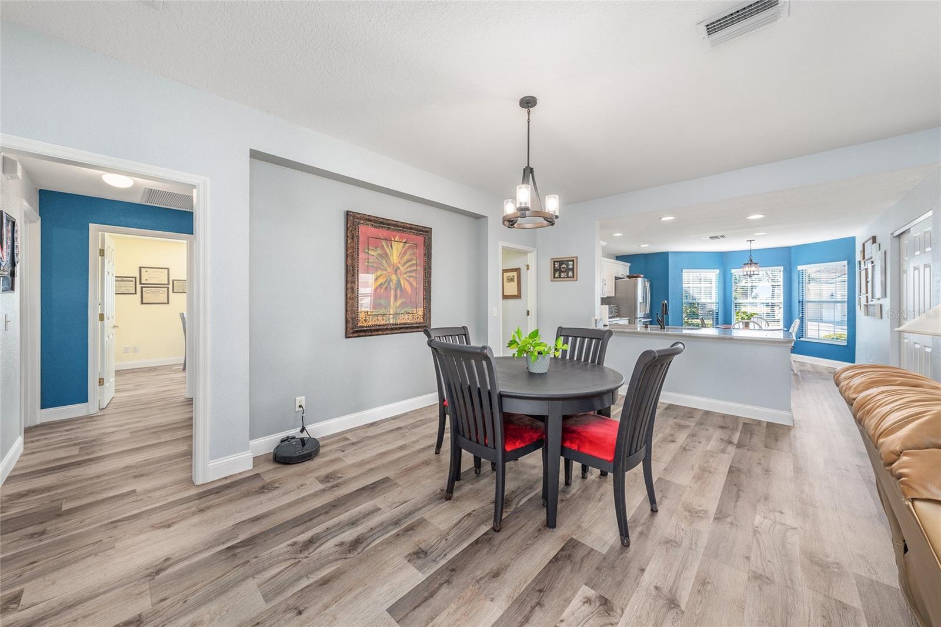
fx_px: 340
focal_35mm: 13
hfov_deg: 108.3
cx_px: 470
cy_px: 314
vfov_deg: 85.4
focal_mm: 13
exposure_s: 1/10
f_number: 8
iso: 320
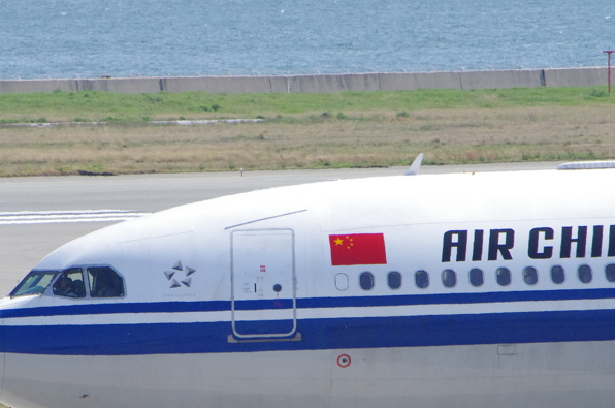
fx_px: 13181
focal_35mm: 773
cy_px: 303
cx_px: 268
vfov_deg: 1.8
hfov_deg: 2.7
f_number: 11
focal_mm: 300
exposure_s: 1/1600
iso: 1600
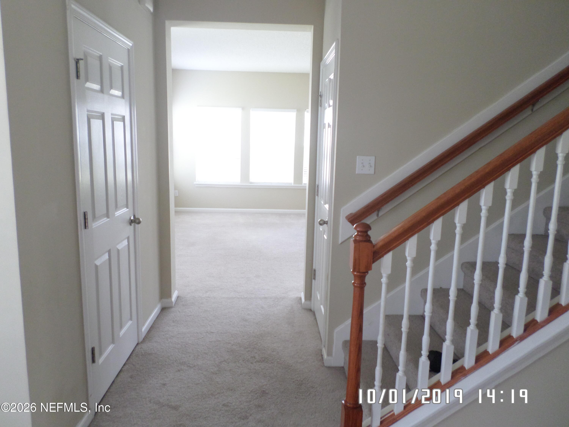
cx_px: 284
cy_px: 214
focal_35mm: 25
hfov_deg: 69.4
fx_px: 411
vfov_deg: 54.9
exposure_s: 1/30
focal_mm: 4.5
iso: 160
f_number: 2.5
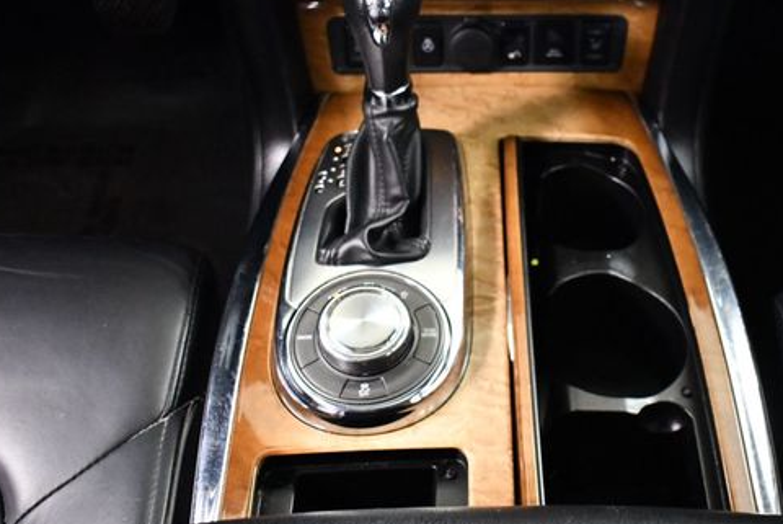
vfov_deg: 28.1
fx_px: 1045
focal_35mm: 48
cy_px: 245
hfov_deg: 40.9
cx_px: 475
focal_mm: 18
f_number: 3.5
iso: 5600
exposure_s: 1/60
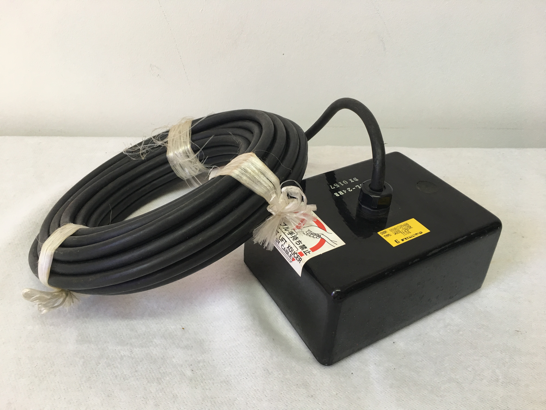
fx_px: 457
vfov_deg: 48.2
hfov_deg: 61.7
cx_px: 273
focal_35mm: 29
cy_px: 205
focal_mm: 4.15
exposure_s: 1/33
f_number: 2.2
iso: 32
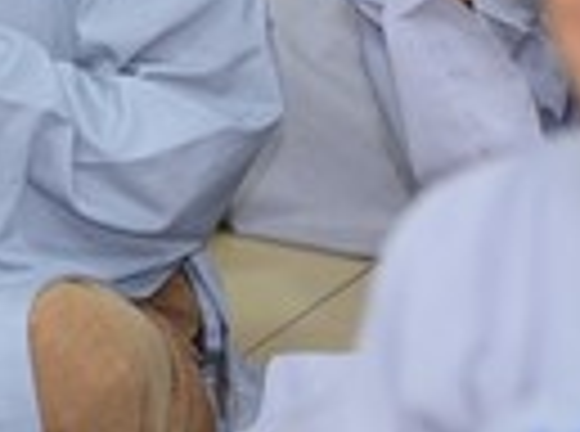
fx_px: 6901
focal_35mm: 413
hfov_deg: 4.8
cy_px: -320
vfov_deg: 3.6
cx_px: -310
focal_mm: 85
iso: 1250
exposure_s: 1/160
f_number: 2.5
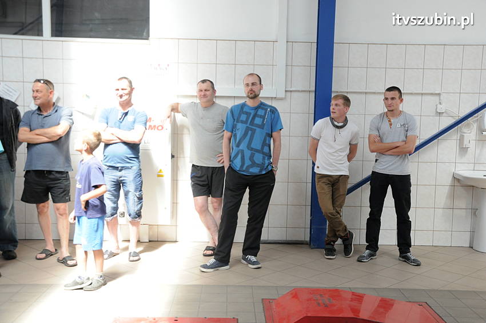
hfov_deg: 49.6
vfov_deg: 34.1
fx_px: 526
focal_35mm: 39
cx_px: 243
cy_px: 162
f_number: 5.6
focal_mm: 26
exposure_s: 1/160
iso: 800
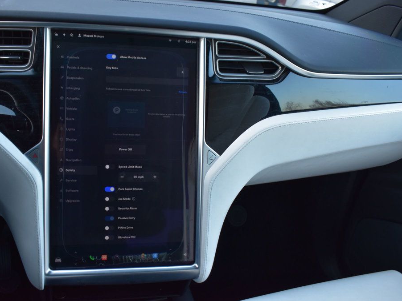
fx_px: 418
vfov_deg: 39.7
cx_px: 176
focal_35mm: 36
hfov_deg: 51.2
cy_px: 151
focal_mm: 22
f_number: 6.3
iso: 560
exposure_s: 1/15
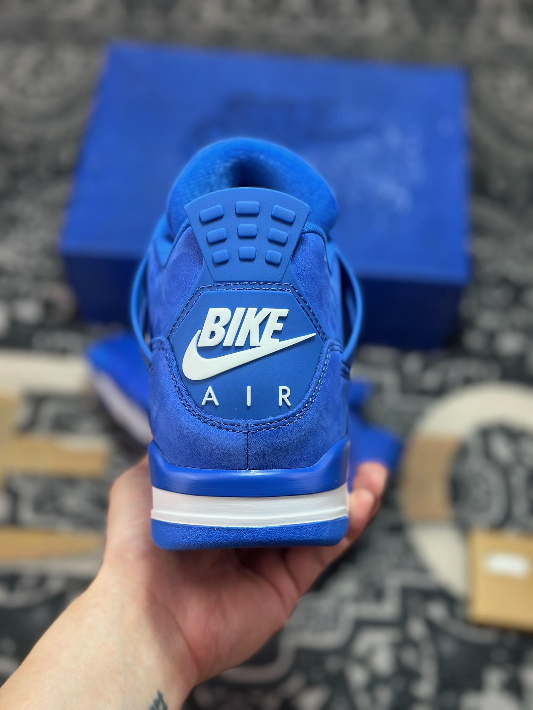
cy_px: 355
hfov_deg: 30.3
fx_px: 985
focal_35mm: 48
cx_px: 266
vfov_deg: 39.7
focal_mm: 6.86
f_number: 1.78
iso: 80
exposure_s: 1/422
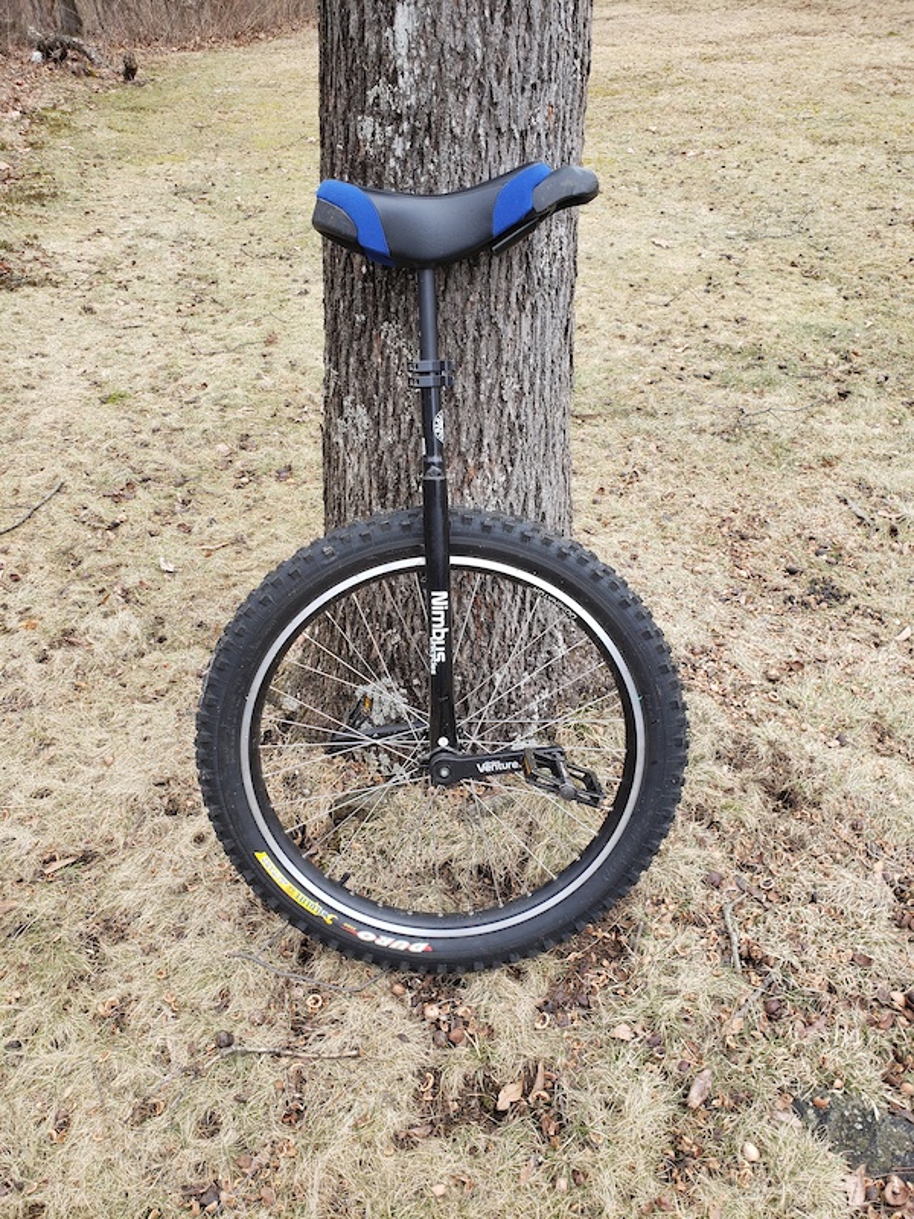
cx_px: 457
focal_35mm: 26
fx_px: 915
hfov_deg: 53.1
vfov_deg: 67.3
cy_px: 610
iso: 50
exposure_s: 1/154
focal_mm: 4.3
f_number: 2.4
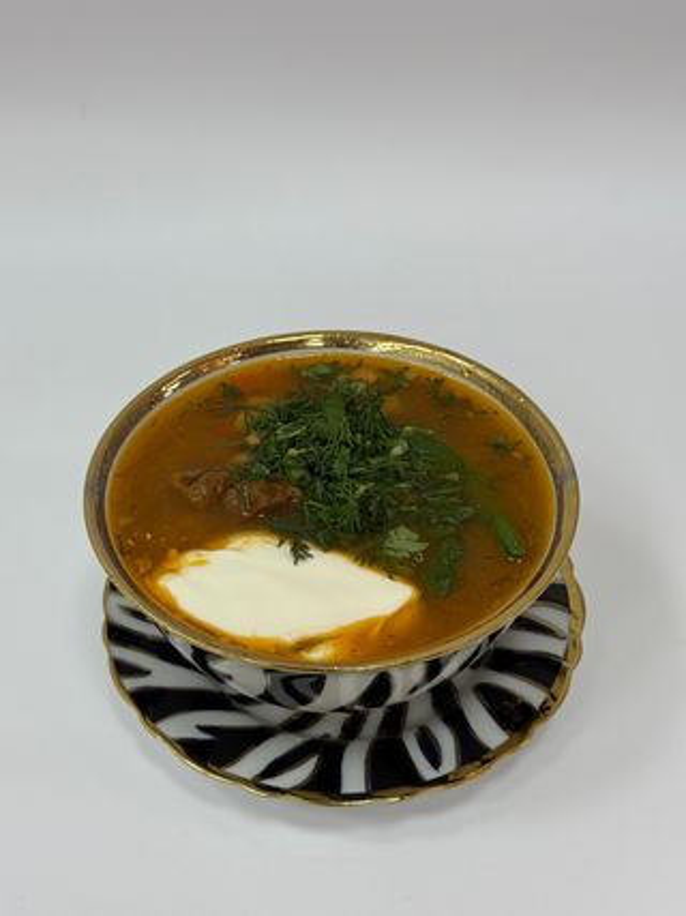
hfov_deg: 30.3
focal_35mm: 48
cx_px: 343
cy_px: 458
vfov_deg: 39.7
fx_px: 1269
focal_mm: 6.76
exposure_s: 1/50
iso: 50
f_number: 1.78
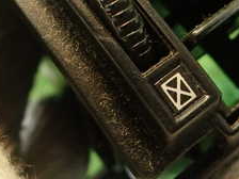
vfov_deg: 21.2
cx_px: 100
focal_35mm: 67
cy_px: 1
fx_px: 463
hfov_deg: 28.9
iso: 400
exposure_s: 1/30
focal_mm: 4.5
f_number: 2
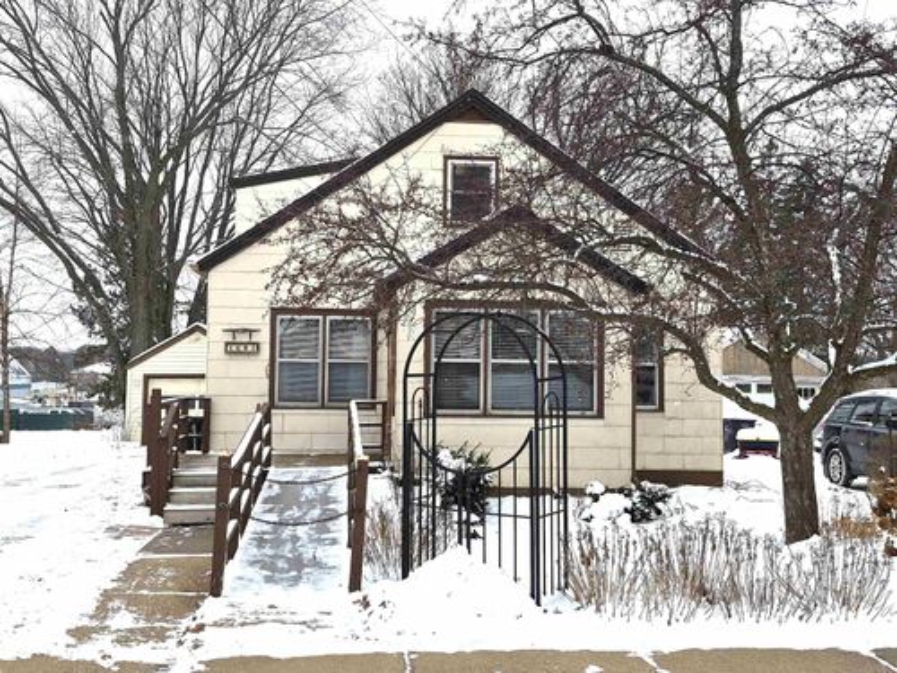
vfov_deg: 38.7
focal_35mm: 37
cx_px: 448
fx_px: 959
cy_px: 336
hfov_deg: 50.1
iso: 80
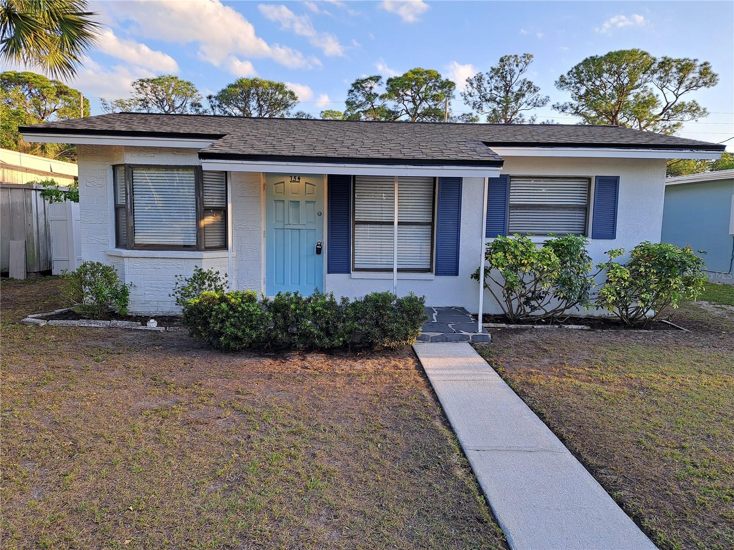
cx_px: 367
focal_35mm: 24
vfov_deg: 56.8
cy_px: 275
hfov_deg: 71.6
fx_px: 509
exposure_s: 1/201
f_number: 1.8
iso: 50
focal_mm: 5.23
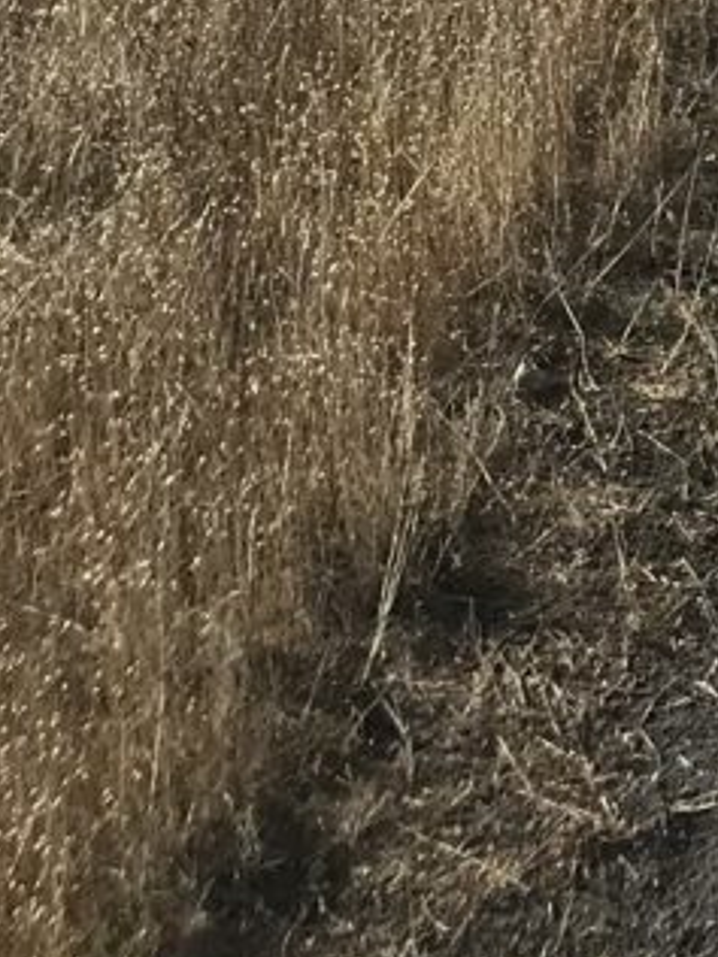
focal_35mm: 136
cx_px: 1475
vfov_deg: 13.0
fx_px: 3761
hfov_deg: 10.0
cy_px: -793
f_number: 1.8
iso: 20
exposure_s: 1/3425
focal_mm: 3.99
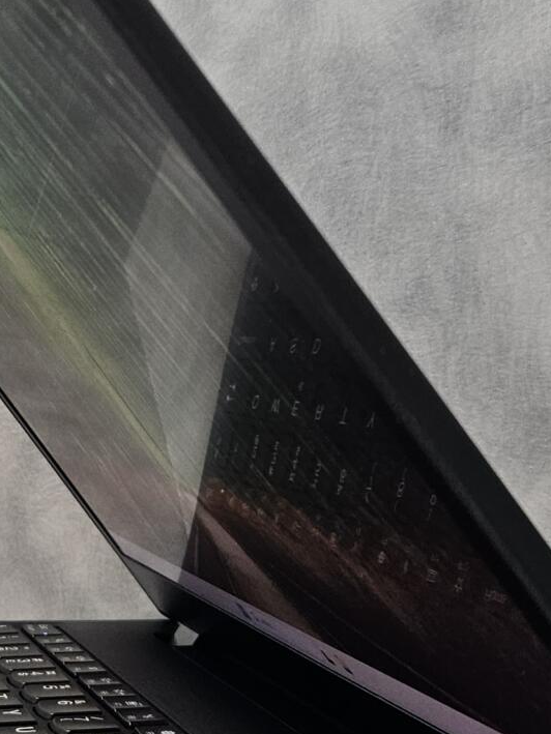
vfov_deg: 23.6
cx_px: -35
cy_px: 360
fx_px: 1761
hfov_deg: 17.3
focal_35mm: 83
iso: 200
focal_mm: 5.4
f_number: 1.8
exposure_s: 1/100
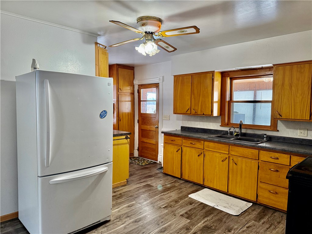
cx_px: 156
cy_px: 117
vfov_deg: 56.8
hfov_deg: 71.6
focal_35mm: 24
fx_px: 216
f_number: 1.78
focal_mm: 6.76
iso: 320
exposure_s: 1/60
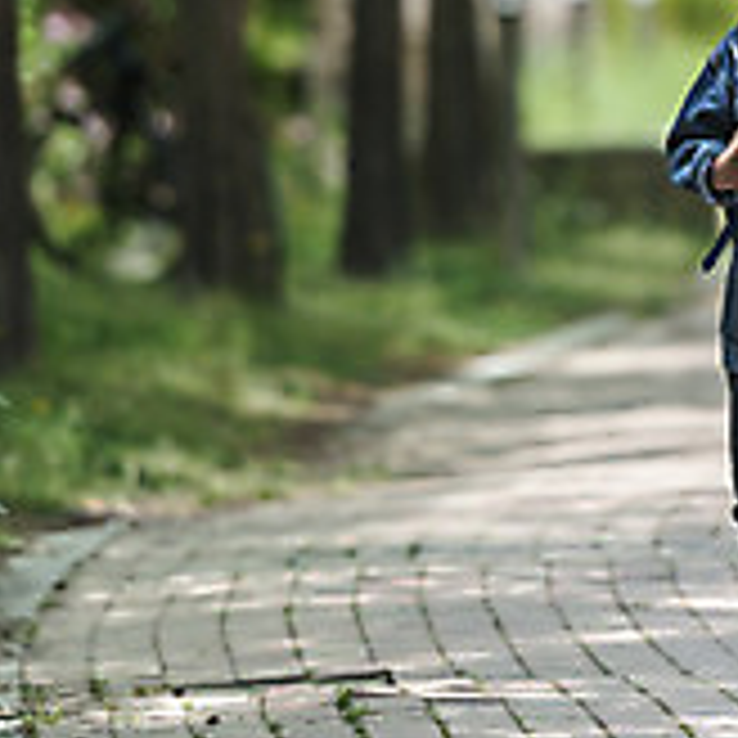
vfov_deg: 4.2
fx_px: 9986
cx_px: 596
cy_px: 32
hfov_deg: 4.2
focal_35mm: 414
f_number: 2.8
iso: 200
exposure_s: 1/500
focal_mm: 200
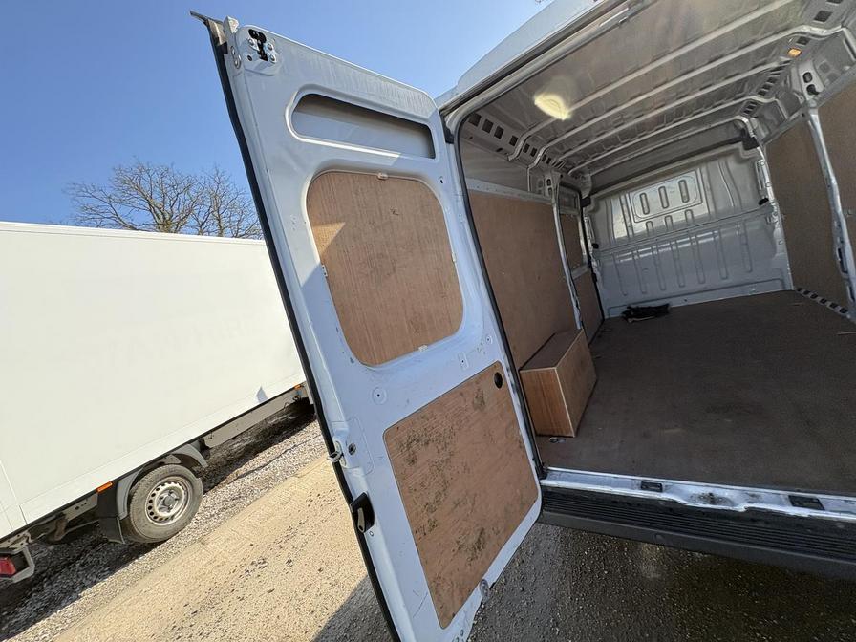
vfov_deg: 85.7
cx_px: 428
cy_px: 321
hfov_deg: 102.1
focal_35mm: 14
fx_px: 346
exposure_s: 1/399
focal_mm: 2.22
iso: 64
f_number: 2.2
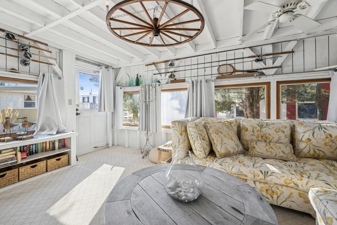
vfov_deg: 77.3
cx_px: 166
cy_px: 112
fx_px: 140
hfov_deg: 100.4
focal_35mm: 15
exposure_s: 1/80
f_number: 8
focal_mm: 14
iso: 100
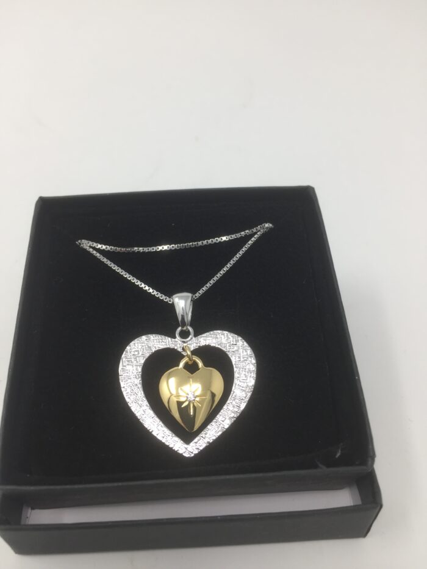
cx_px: 214
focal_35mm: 29
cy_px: 284
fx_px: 477
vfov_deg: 61.7
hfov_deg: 48.2
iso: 32
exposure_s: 1/100
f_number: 2.2
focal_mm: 4.15
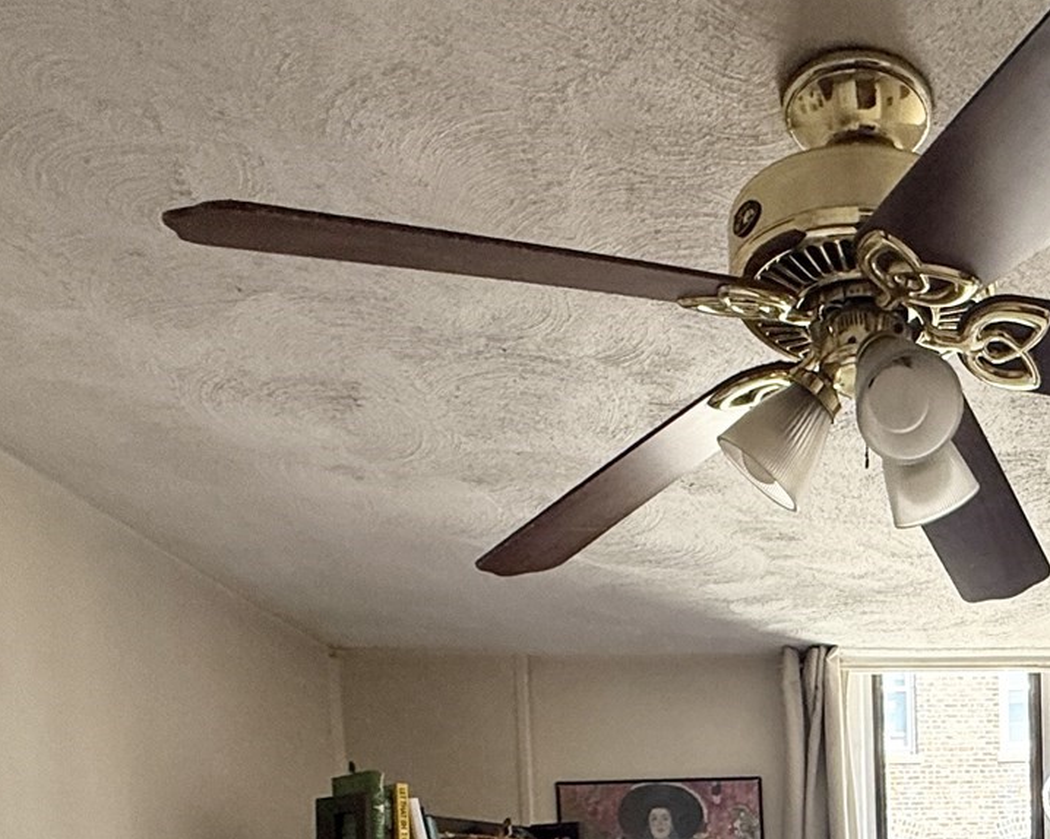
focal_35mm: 39
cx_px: 974
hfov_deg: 42.4
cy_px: 1055
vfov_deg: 30.9
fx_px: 1212
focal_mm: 2.22
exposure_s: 1/99
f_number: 2.2
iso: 160
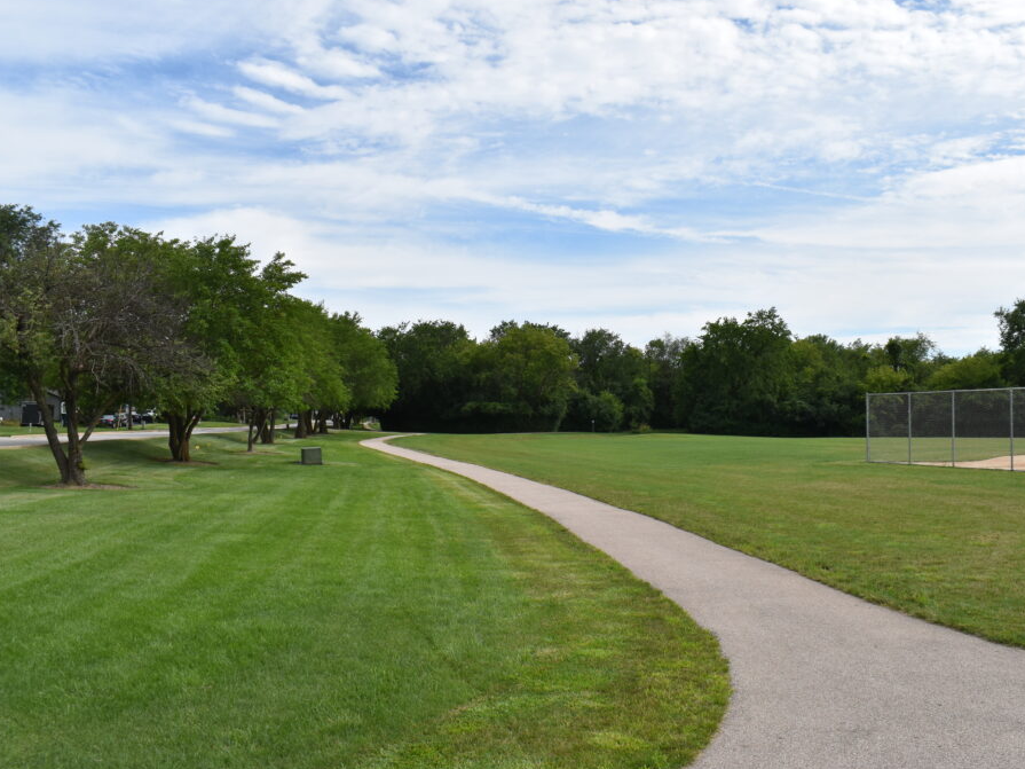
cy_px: 383
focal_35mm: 33
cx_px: 577
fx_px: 977
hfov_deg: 55.2
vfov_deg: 42.9
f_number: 10
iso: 200
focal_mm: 20
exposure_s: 1/400
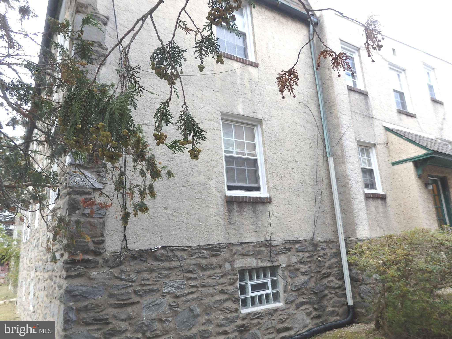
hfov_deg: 69.4
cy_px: 170
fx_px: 326
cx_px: 226
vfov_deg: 54.9
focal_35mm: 25
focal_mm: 4.5
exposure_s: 1/125
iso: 125
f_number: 3
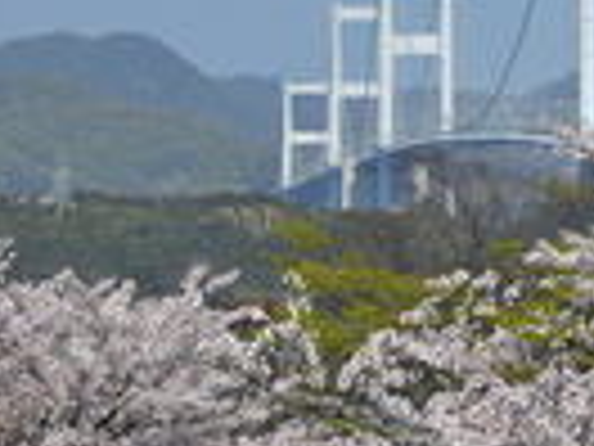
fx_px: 6177
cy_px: -95
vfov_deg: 4.1
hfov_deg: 5.4
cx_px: 922
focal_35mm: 360
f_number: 16
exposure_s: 1/200
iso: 200
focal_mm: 110
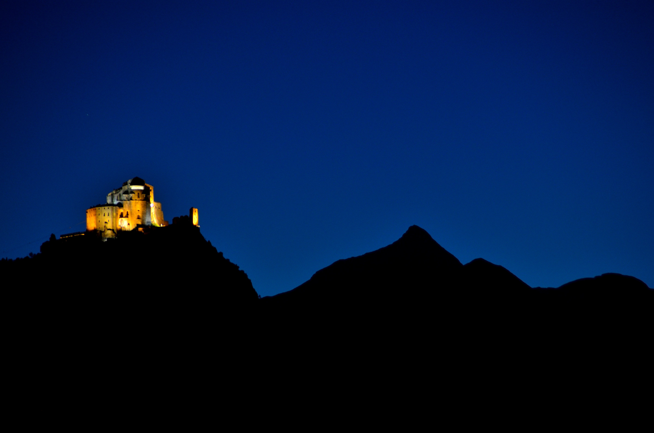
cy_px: 216
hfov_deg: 6.9
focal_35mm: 300
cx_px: 327
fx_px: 5438
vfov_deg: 4.6
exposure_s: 1.3
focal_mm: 200
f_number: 6.3
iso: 100
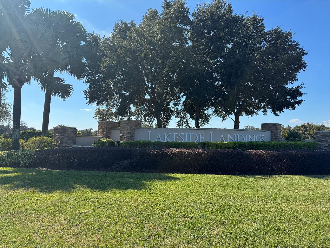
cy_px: 124
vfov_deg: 56.8
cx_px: 165
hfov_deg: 71.6
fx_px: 229
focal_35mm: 24
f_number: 1.78
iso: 80
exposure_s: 1/2710
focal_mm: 6.76
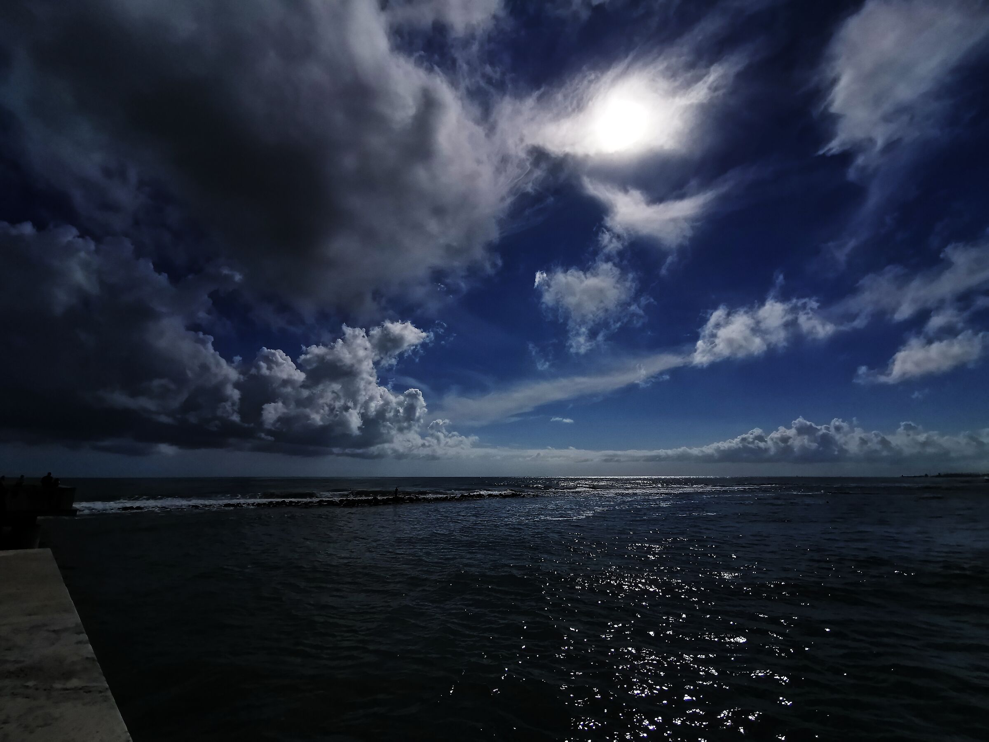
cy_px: 371
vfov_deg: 78.1
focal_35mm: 16
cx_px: 494
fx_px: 457
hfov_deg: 94.5
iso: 50
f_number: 2.2
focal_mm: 2.35
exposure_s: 1/13889
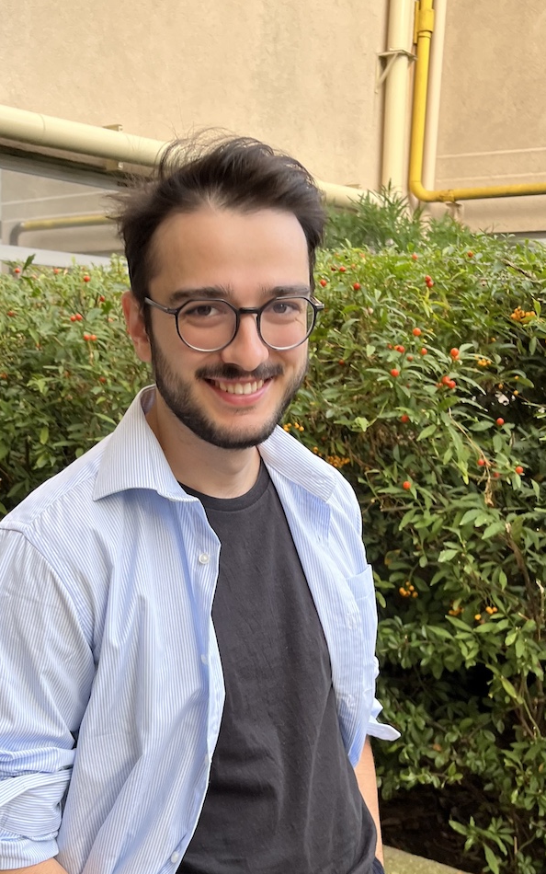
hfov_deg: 43.0
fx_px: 690
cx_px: 226
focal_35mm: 29
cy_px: 456
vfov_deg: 64.6
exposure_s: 1/121
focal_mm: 5.1
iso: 50
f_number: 1.6
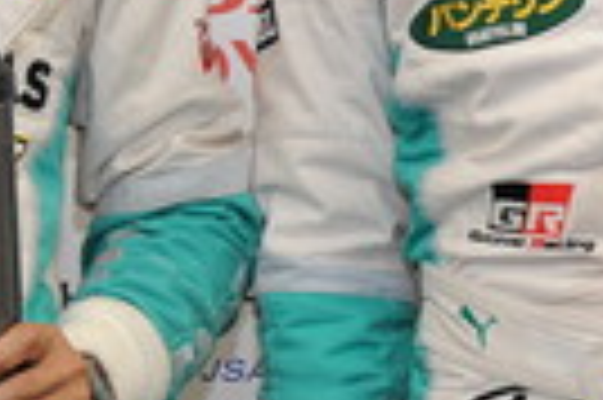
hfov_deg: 12.0
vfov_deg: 8.2
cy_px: 40
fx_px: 2794
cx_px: -184
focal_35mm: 167
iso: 800
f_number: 6.7
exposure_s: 1/60
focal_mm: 31
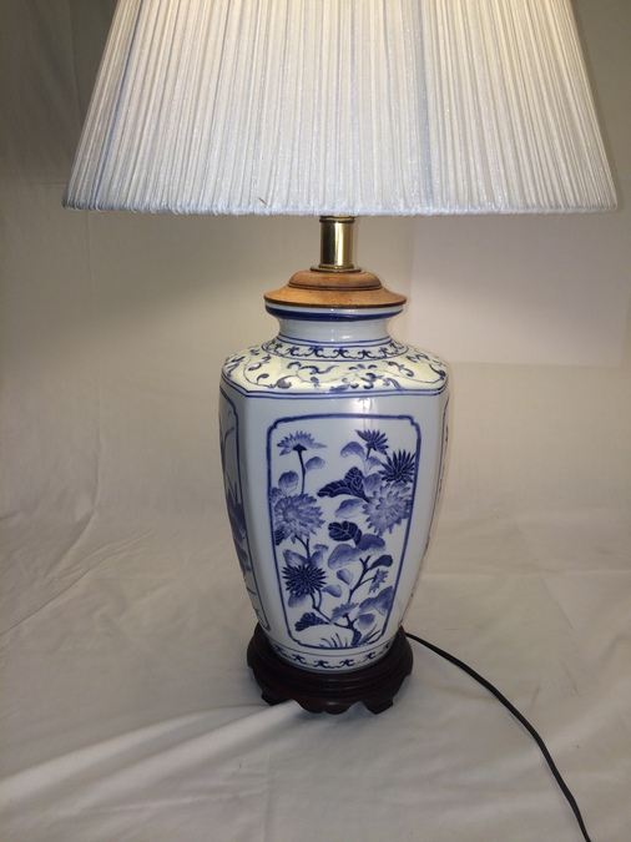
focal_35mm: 30
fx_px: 729
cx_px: 316
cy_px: 421
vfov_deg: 60.0
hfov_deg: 46.8
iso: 32
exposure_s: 1/76
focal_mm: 4.12
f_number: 2.2
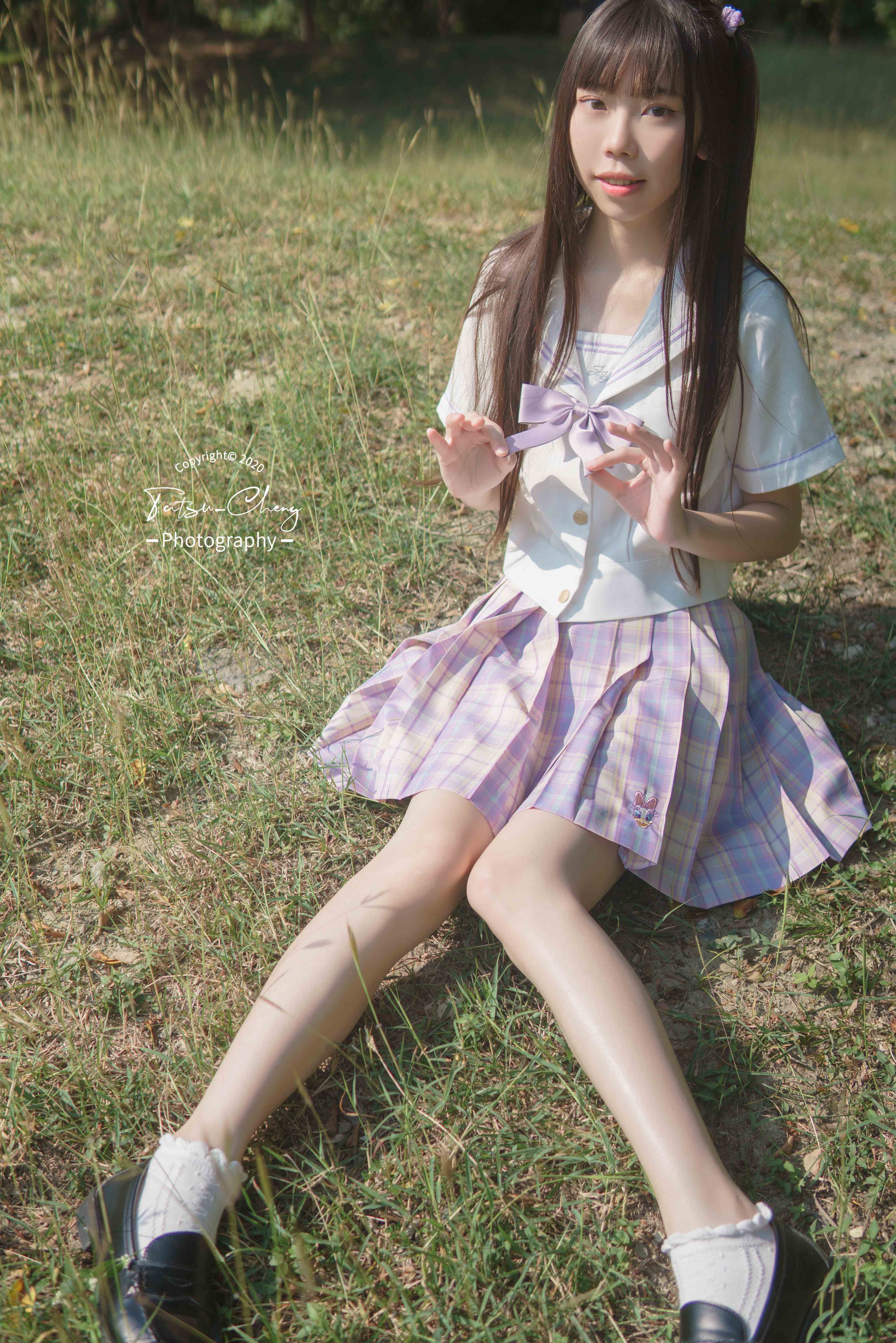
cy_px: 672
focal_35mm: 45
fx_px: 1680
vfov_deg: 43.6
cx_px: 448
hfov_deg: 29.9
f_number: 2.2
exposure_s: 1/3200
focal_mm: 30
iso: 100
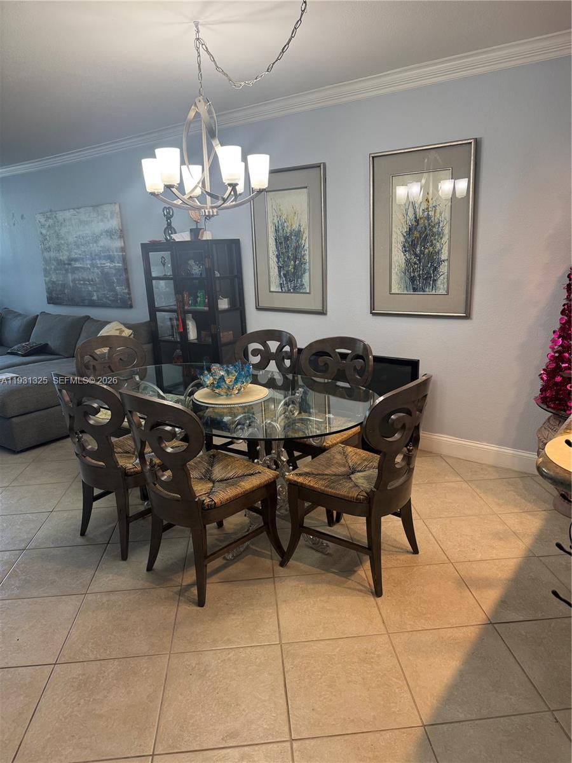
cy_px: 382
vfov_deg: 71.6
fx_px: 529
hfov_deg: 56.8
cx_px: 286
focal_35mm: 24
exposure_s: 1/60
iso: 125
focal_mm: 6.76
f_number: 1.78
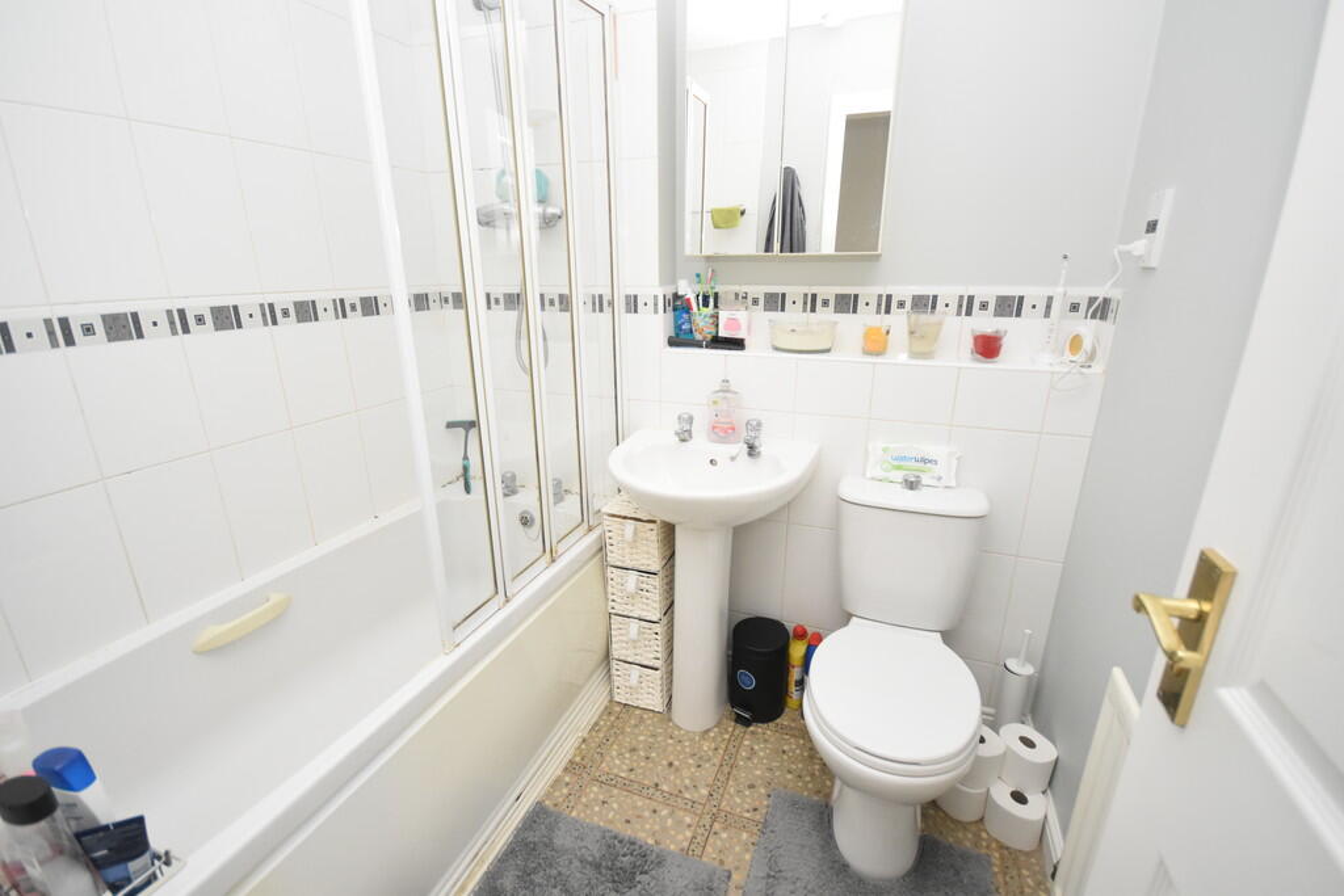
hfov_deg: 100.4
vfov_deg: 77.3
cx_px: 672
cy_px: 448
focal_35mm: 15
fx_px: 560
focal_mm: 10
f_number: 4
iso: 1600
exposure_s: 1/60
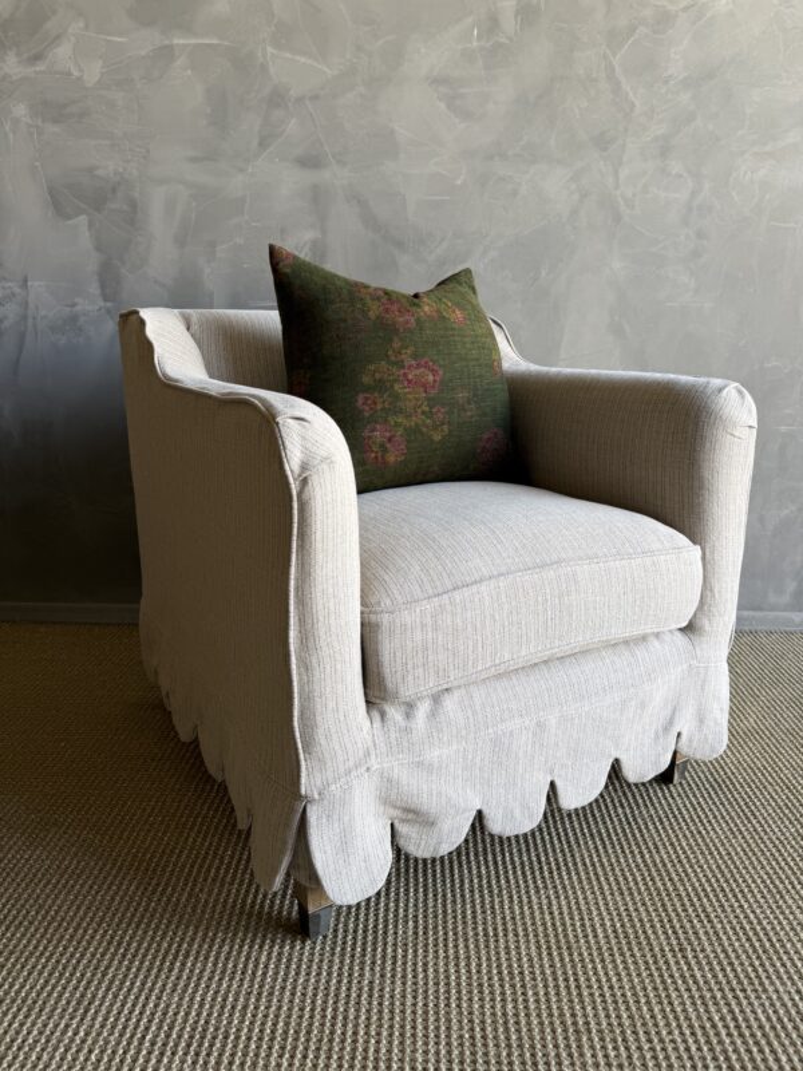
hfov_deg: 56.8
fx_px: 742
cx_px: 402
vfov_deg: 71.6
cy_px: 536
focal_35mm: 24
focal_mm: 6.76
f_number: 1.78
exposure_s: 1/148
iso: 64
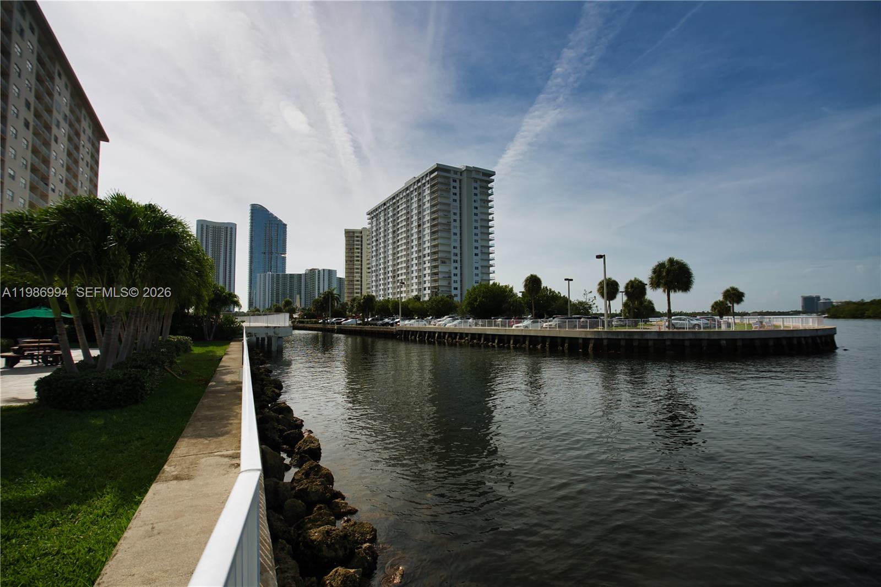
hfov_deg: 96.7
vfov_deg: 73.7
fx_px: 391
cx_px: 440
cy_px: 294
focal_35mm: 16
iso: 125
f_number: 5
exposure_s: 1/1250
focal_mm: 16
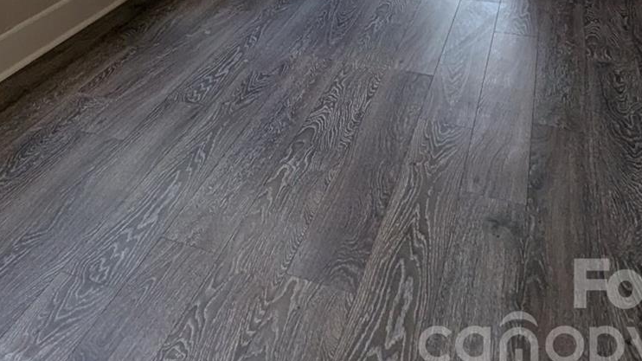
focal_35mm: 48
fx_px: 817
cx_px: 22
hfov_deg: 38.8
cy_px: -244
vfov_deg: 19.9
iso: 49
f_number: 2.2
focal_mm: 2.35
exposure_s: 1/172
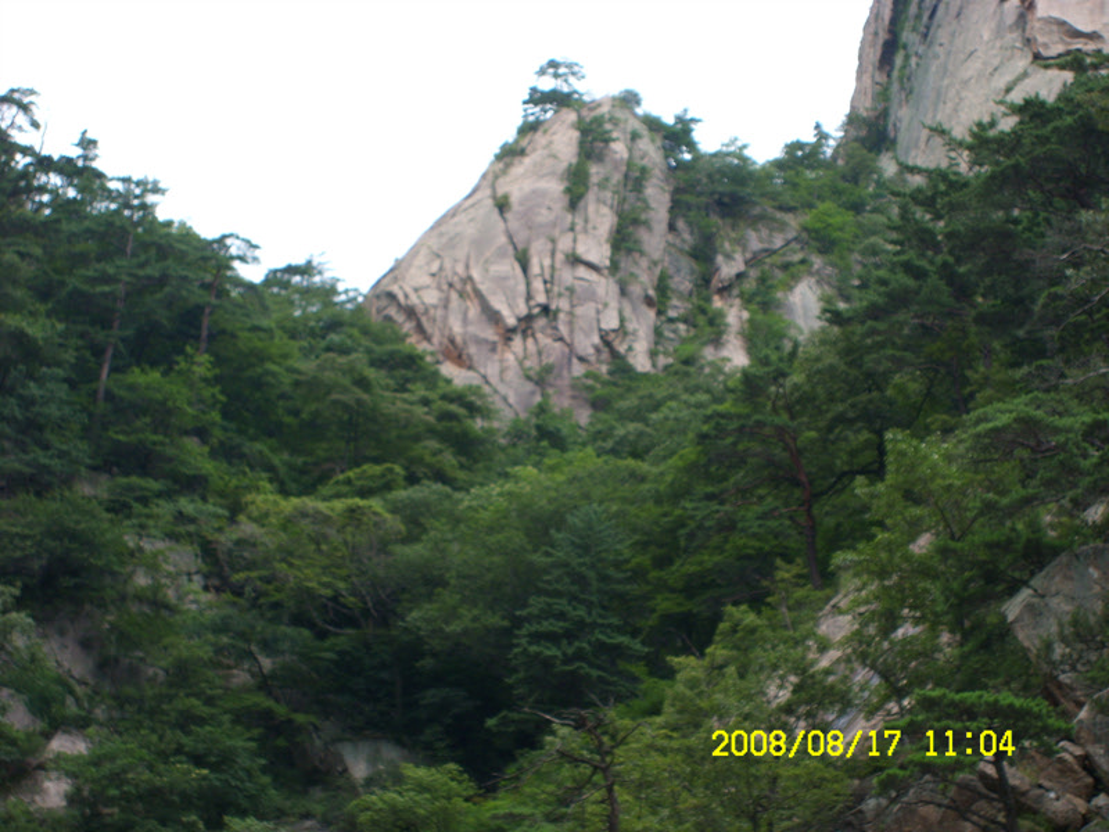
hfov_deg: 18.7
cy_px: 416
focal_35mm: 105
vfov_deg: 14.1
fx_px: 3364
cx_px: 554
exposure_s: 1/135
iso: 50
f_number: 4.9
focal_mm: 17.4
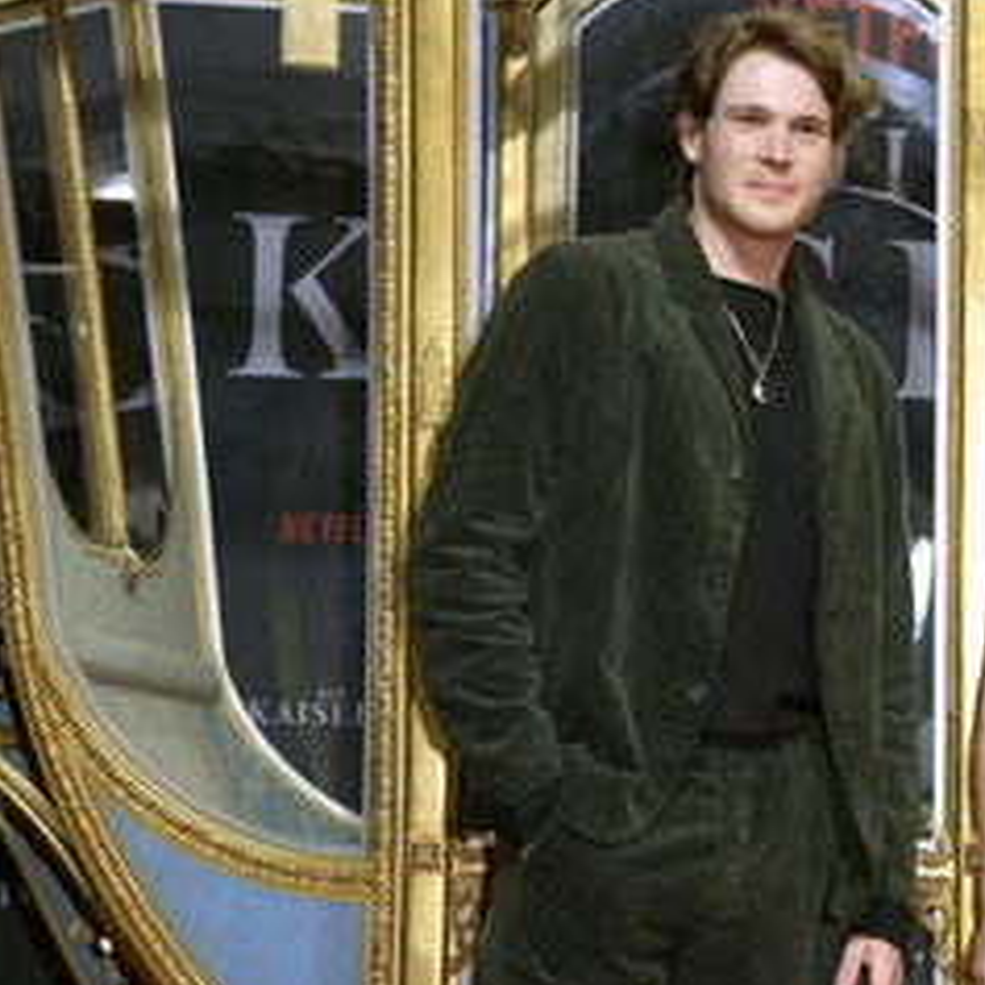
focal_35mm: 110
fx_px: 3541
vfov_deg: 15.8
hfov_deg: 15.7
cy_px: 536
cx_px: 867
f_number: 5.6
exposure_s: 1/125
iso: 1000
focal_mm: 68
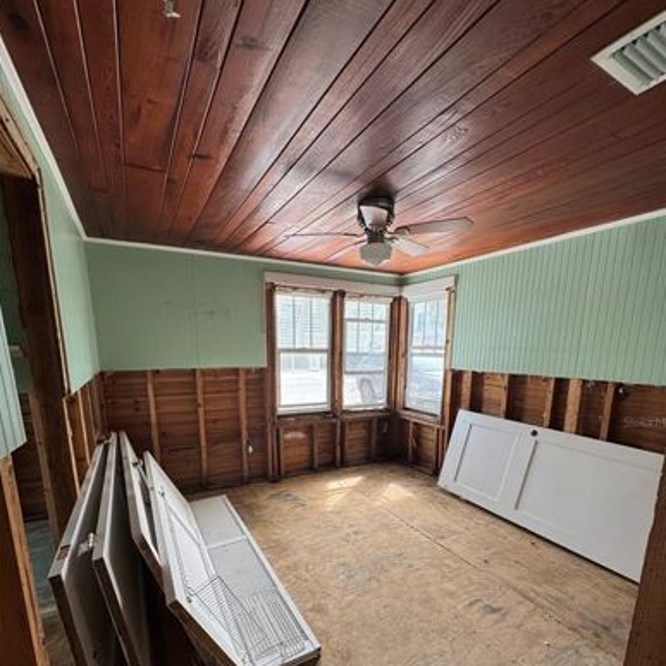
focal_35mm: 17
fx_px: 370
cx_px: 335
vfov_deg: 82.2
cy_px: 422
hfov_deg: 84.0
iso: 40
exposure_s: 1/114
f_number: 2.2
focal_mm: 2.22
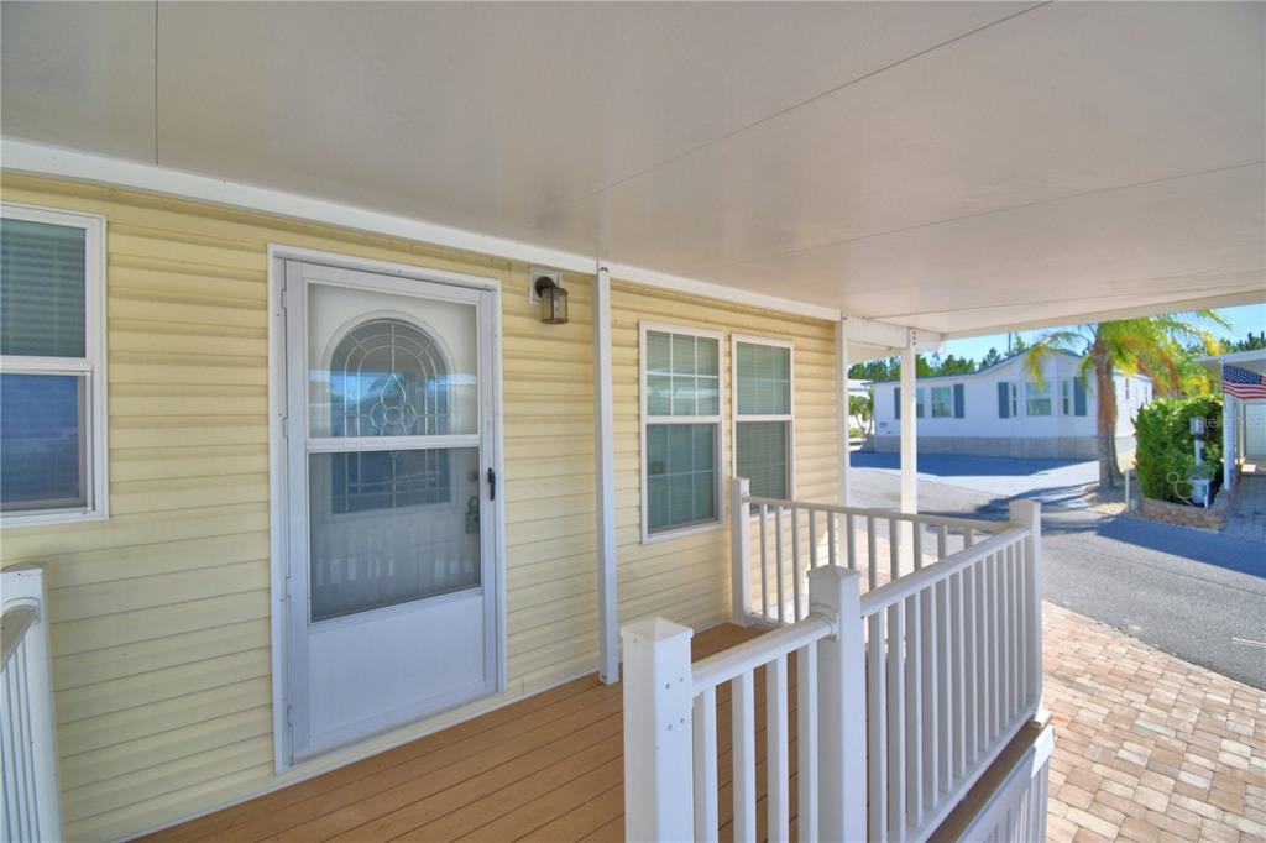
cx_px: 633
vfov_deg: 77.3
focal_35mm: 15
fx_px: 527
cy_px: 422
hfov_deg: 100.4
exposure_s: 1/640
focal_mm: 10
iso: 100
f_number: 4.5
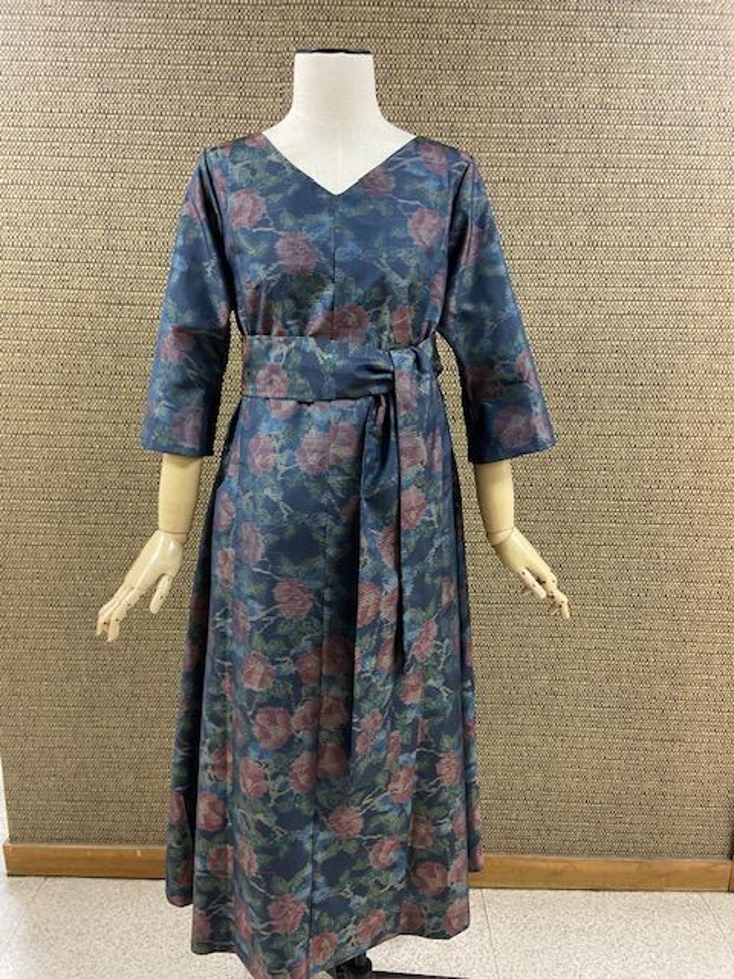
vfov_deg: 67.3
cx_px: 367
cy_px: 490
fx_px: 735
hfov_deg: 53.1
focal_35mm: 26
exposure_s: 1/33
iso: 400
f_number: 1.8
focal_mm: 4.25
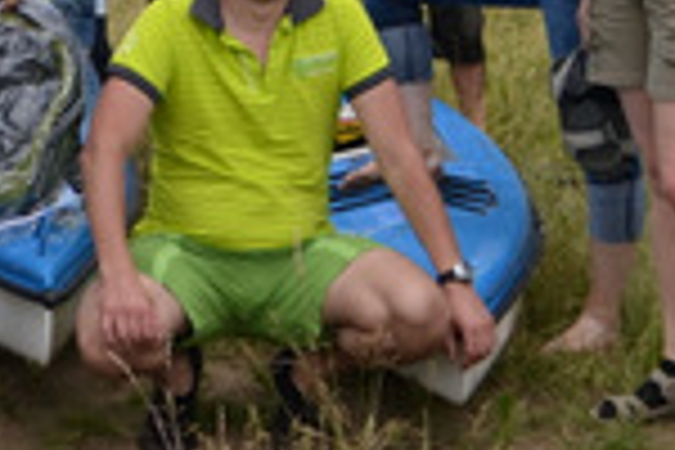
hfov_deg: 14.0
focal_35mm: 141
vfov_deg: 9.4
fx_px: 2644
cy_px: -263
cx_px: -184
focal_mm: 22
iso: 400
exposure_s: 1/1250
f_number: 5.6
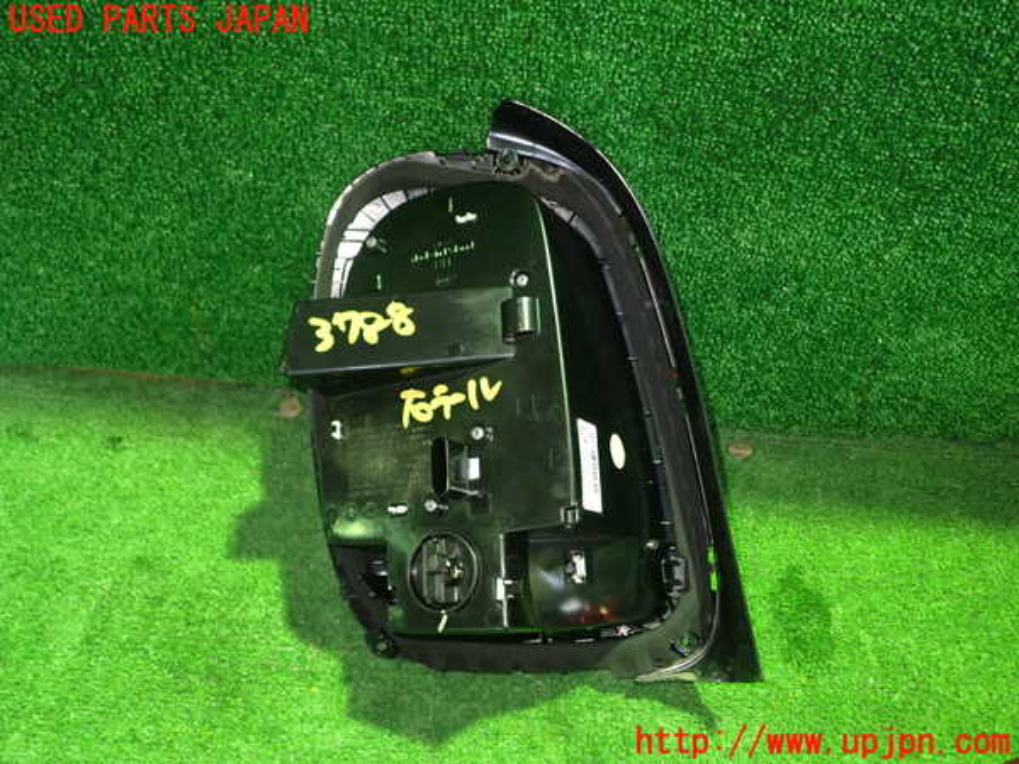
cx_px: 510
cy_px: 382
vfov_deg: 46.8
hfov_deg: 60.0
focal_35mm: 30
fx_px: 883
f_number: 2.3
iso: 800
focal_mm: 5.4
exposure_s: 1/15
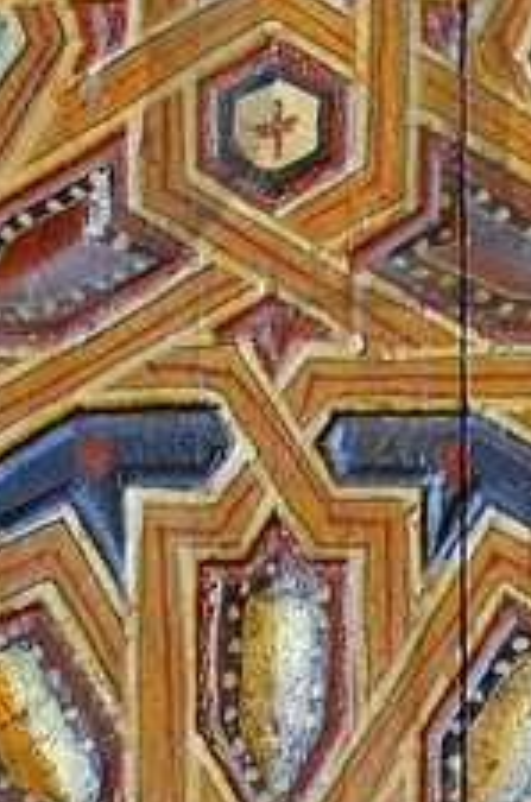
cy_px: -125
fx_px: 10446
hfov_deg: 2.9
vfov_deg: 4.4
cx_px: 328
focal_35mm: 470
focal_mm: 66
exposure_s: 1/60
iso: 1600
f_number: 2.8
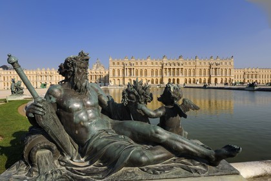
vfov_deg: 57.2
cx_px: 136
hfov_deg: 78.6
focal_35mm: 22
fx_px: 166
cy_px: 90
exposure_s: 1/80
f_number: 14
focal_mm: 22
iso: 100
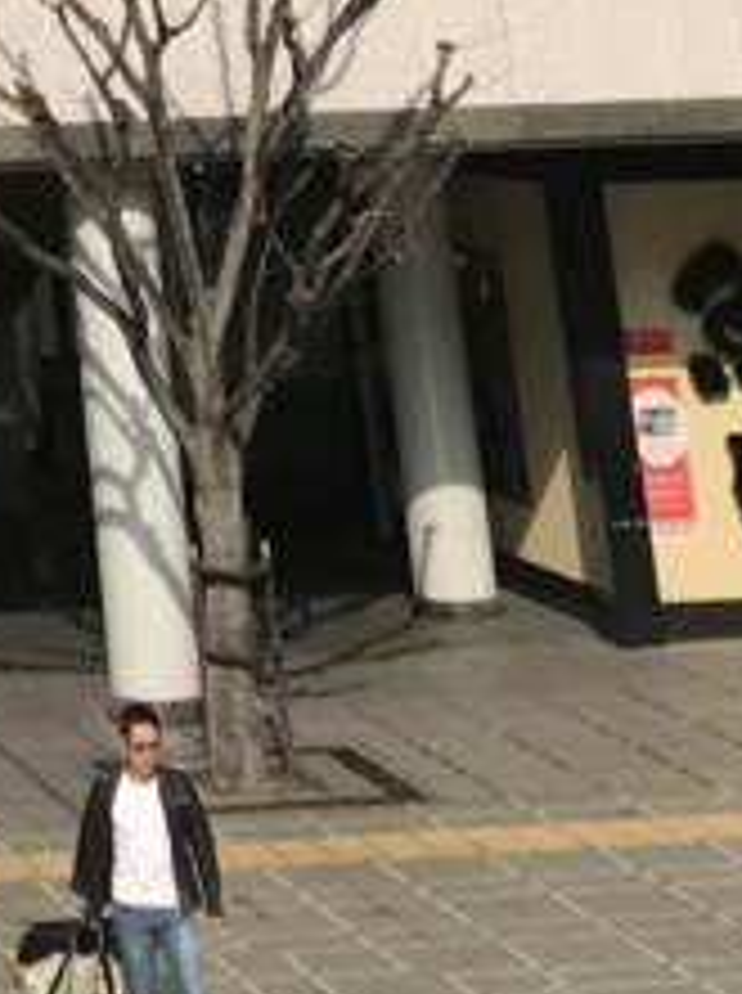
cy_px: -1277
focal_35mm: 130
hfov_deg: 10.7
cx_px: -571
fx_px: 3726
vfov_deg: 12.4
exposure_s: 1/2907
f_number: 1.8
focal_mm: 3.99
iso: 20
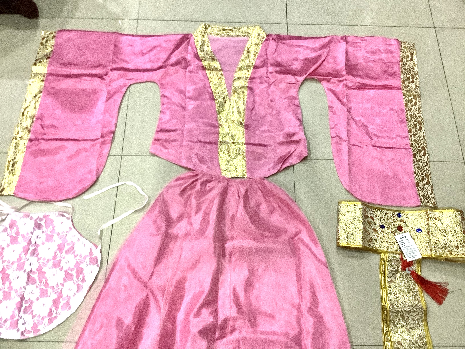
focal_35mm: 31
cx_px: 232
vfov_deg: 45.4
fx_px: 416
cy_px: 174
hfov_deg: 58.4
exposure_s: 1/30
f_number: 2.4
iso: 800
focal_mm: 3.3
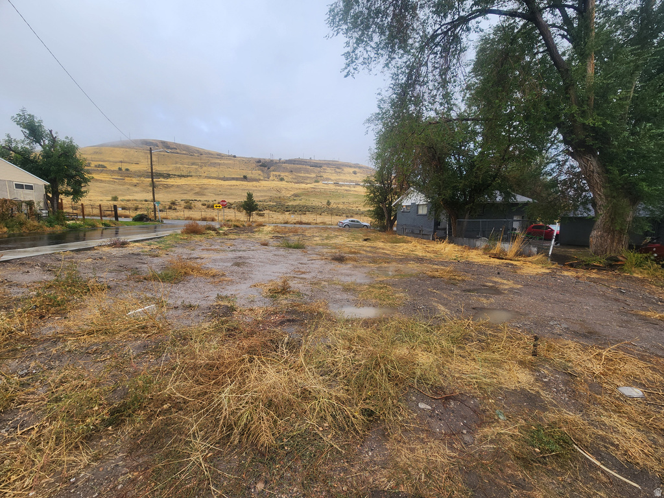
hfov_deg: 106.2
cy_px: 249
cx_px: 332
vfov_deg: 89.9
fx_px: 249
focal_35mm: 13
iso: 50
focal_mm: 2.2
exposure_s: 1/229
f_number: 2.2
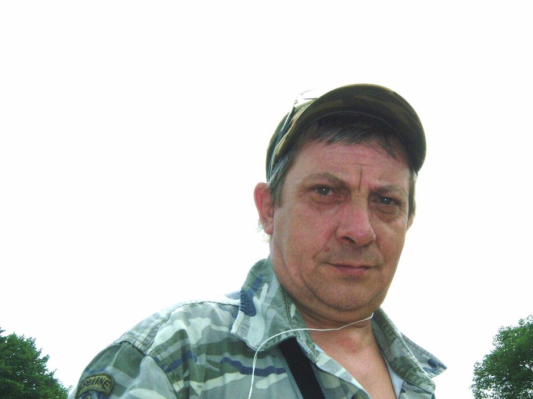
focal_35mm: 46
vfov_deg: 31.4
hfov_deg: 41.1
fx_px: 708
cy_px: 236
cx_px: 310
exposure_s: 1/2000
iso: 80
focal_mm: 7.5
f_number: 4.8
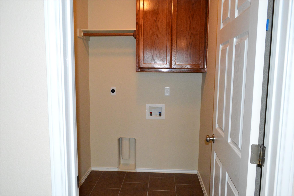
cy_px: 98
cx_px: 147
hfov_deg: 67.4
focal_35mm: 27
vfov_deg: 47.8
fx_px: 220
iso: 3200
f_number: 7.1
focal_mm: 18
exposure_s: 1/125
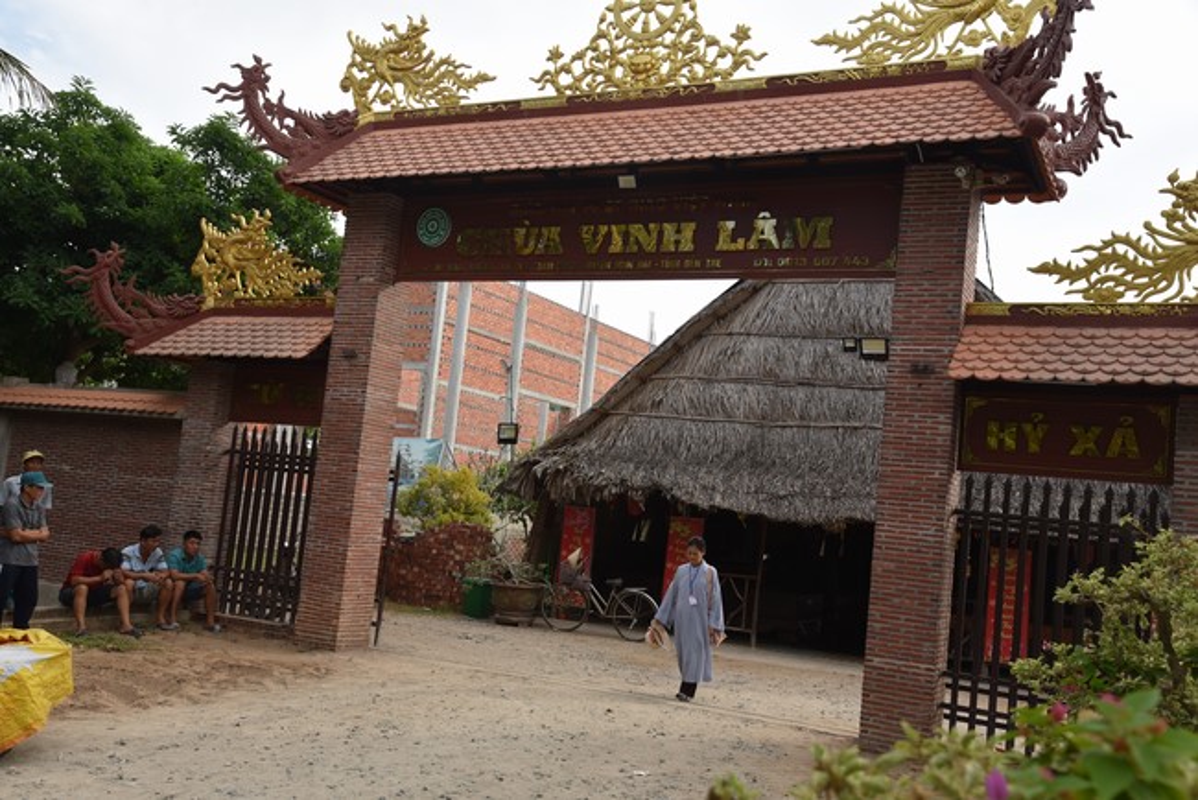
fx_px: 1165
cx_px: 599
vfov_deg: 37.9
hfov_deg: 54.4
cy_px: 400
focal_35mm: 35
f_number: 8
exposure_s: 1/250
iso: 360
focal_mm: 35
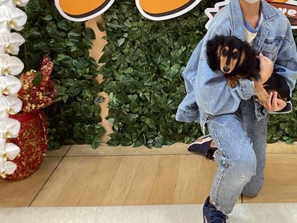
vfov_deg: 28.9
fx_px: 429
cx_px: 234
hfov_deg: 37.0
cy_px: 69
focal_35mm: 50
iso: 80
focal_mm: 3.3
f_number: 2.4
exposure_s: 1/60
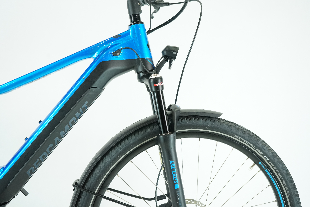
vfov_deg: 40.0
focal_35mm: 33
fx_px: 284
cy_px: 104
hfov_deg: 57.2
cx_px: 155
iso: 3200
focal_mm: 33
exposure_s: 1/200
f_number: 5.6
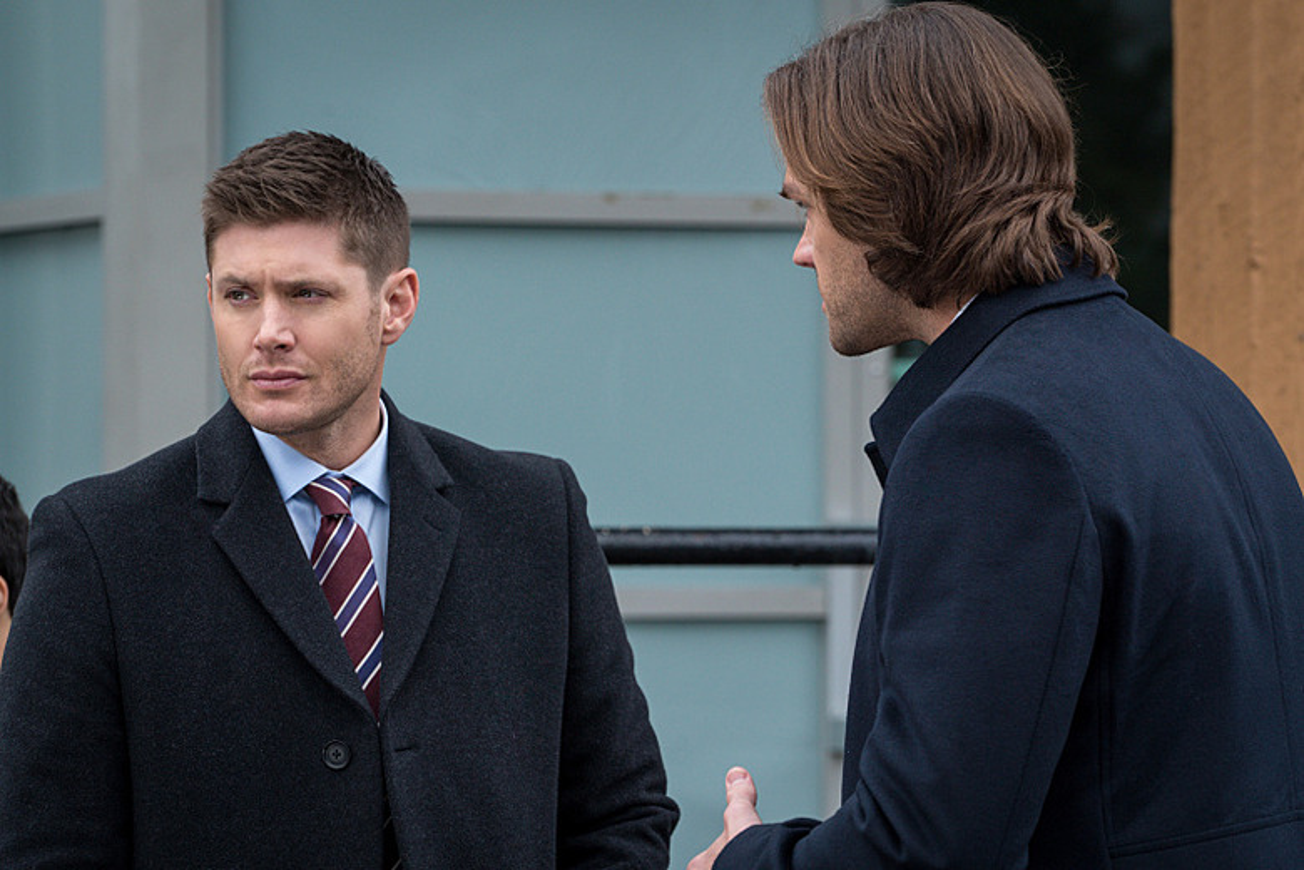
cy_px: 435
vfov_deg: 6.9
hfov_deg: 10.3
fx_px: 7244
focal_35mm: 200
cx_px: 652
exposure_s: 1/250
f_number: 8
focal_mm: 200
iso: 1250
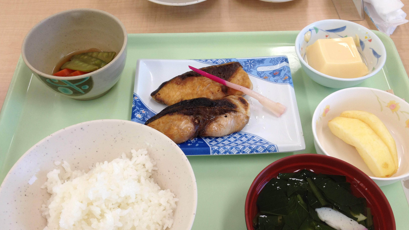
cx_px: 203
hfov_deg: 51.6
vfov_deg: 30.2
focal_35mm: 39
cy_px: 153
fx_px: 423
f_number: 2.4
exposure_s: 1/60
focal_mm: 4.28
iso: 64
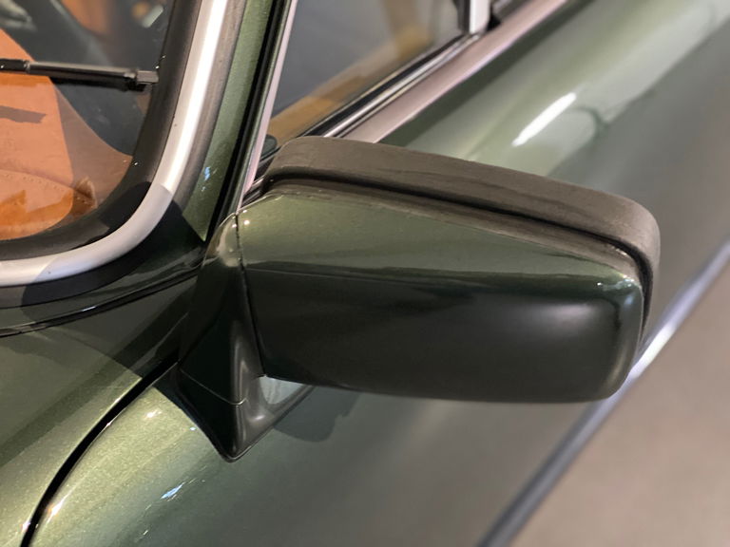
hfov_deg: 36.8
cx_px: 365
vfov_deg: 28.0
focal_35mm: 52
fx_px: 1097
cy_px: 274
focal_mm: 6
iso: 500
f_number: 2
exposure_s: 1/15
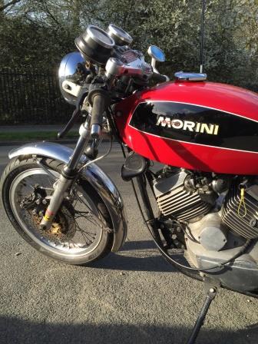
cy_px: 172
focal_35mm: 29
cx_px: 129
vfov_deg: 61.7
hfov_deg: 48.2
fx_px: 288
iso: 32
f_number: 2.2
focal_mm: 4.15
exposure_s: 1/520
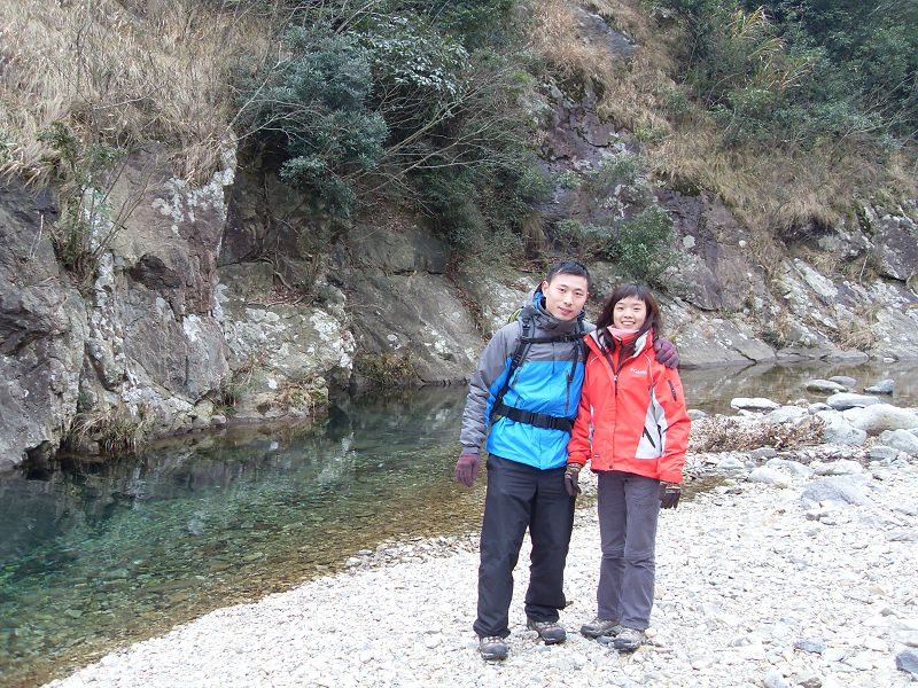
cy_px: 344
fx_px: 981
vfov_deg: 38.7
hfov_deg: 50.1
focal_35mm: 37
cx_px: 459
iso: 100
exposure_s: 1/90
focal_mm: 6.3
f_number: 2.8
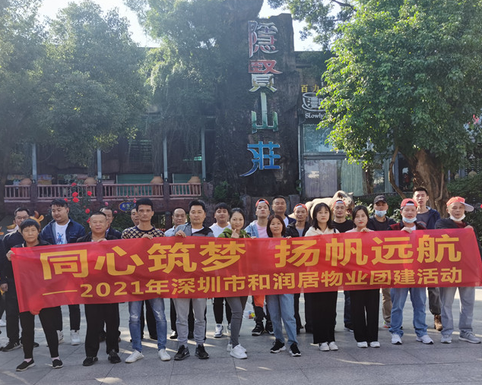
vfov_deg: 40.8
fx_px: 513
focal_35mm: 36
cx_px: 235
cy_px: 243
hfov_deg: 50.3
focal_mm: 5.56
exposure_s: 1/1727
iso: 50
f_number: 1.6
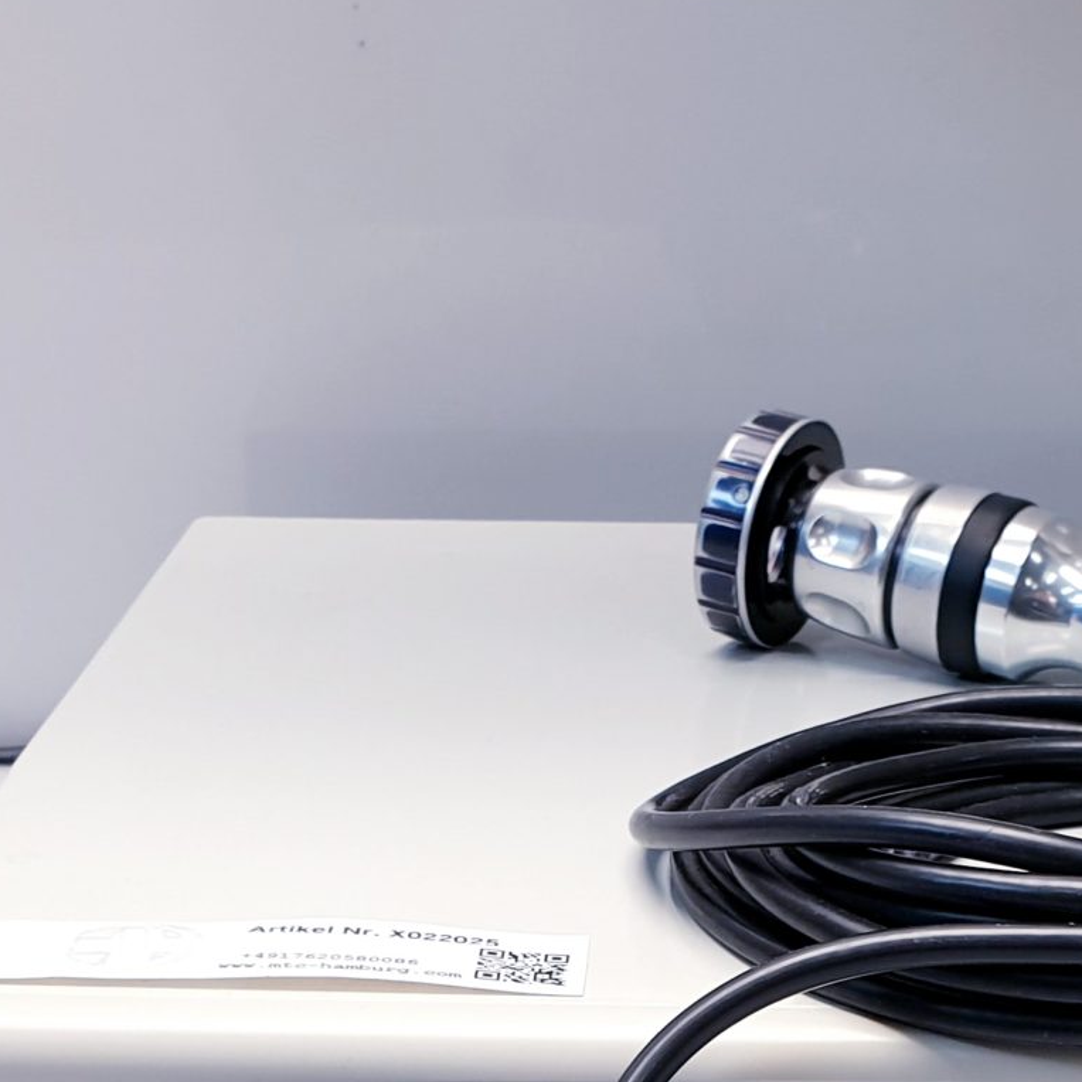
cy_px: 1320
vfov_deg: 20.9
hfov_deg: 22.4
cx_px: 666
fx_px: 2723
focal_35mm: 77
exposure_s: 1/50
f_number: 2.4
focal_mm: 4.3
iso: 64
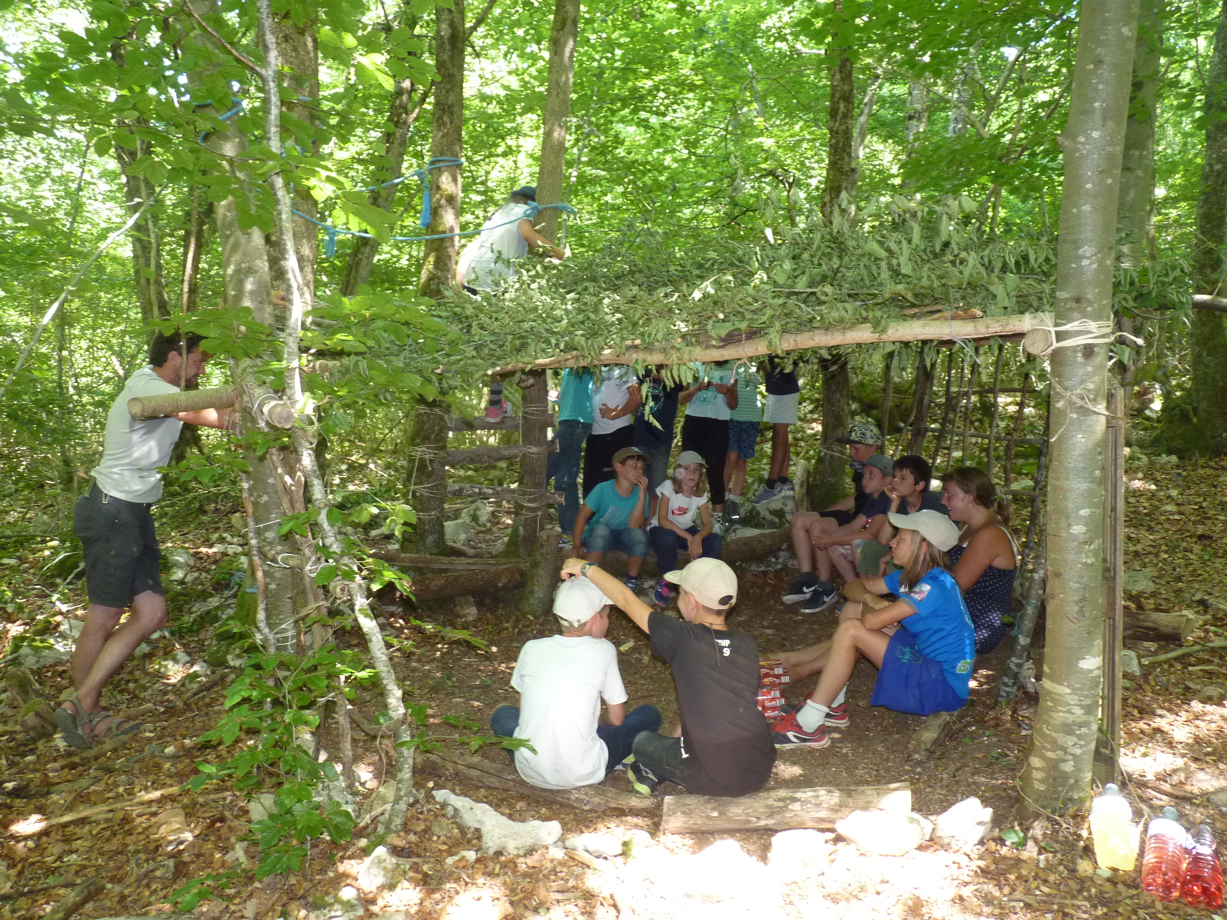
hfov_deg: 65.3
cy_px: 460
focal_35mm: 27
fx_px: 957
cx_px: 614
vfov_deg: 51.4
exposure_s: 1/30
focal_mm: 4.8
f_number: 2.8
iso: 250
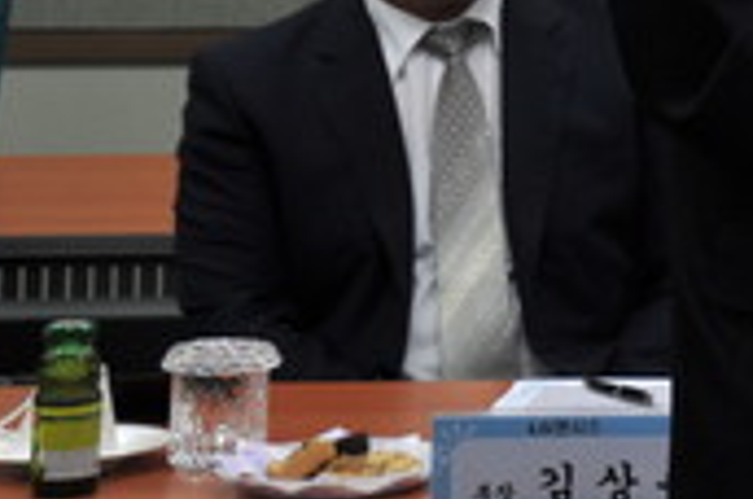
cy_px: -455
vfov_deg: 6.0
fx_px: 4677
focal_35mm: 224
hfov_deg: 8.8
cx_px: 1414
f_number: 5
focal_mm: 55
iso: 360
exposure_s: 1/80
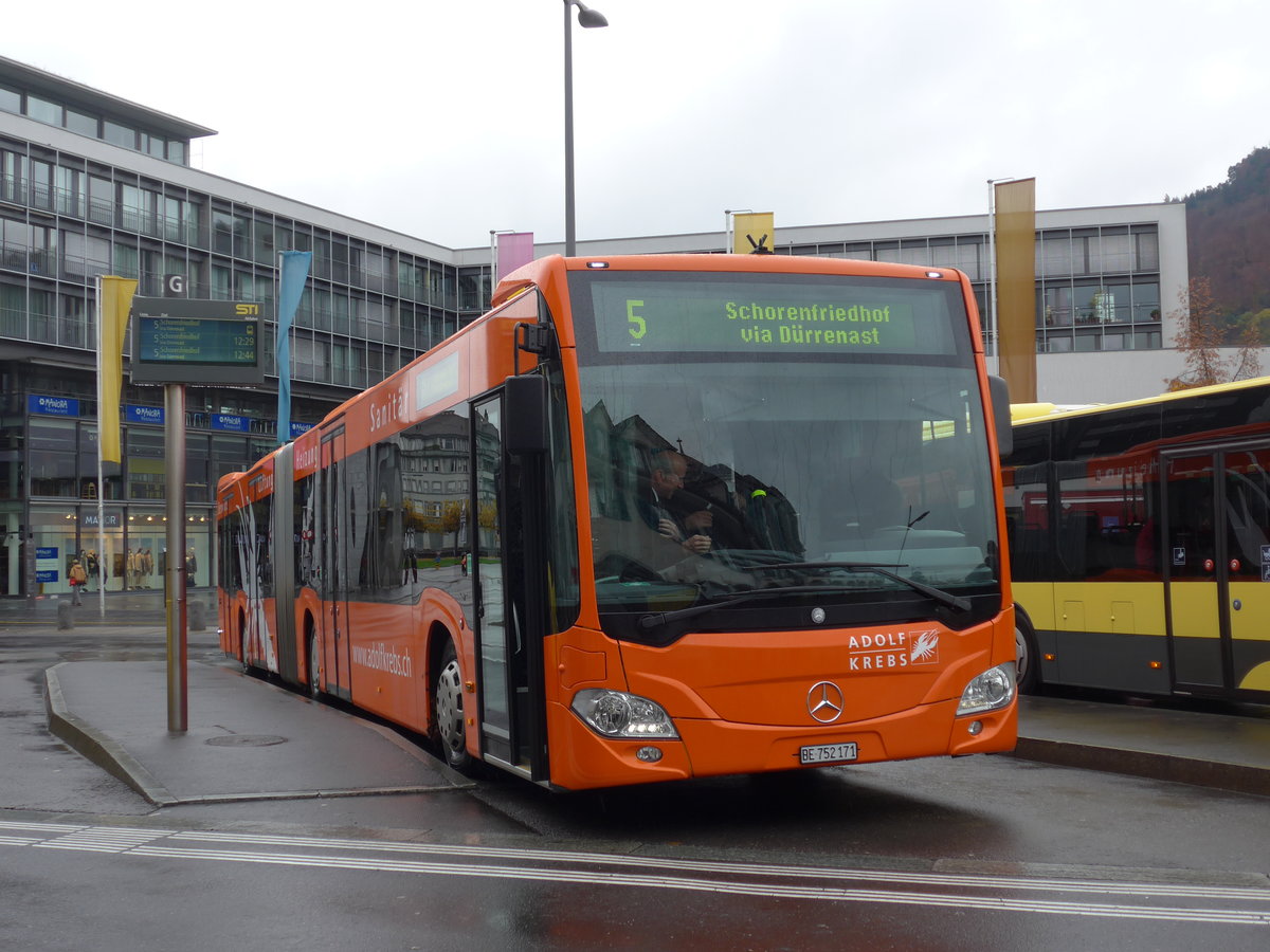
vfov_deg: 32.9
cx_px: 635
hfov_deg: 42.9
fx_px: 1614
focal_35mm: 44
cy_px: 476
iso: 80
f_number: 2.8
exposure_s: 1/200
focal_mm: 9
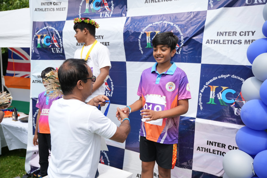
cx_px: 134
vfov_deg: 41.5
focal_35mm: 32
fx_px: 235
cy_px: 89
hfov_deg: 59.2
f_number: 2.8
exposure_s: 1/2500
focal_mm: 31.7
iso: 250
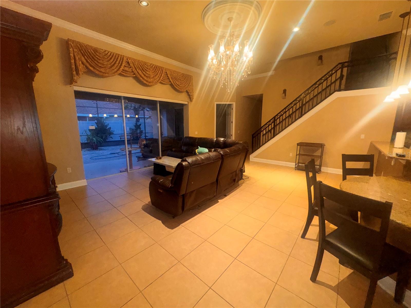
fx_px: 166
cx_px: 206
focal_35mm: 14
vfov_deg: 85.7
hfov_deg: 102.1
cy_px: 154
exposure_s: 1/60
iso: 320
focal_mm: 2.22
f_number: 2.2
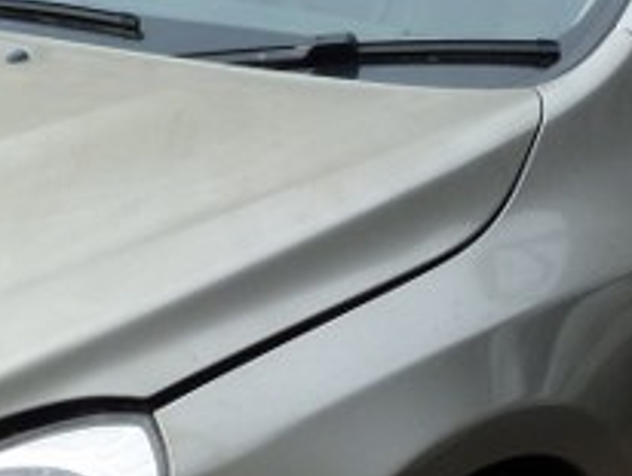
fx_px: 1773
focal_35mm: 97
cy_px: 427
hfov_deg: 20.0
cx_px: 120
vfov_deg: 15.1
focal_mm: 4.5
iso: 80
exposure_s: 1/250
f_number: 4.5
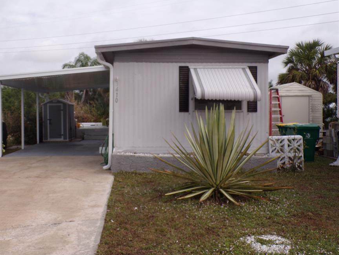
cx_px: 138
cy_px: 106
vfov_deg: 37.6
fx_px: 372
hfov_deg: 48.7
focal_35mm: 38
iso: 80
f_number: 4.6
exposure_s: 1/600
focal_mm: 5.8
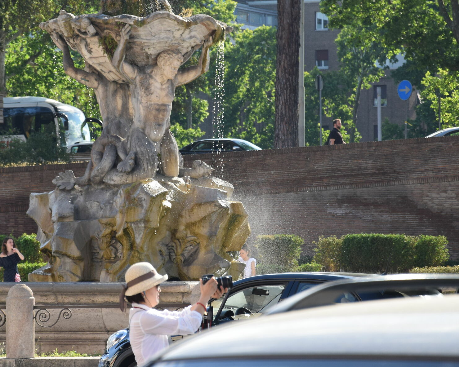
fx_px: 3257
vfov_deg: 6.5
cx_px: 149
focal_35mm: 240
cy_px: 123
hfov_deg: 8.1
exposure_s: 1/250
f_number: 8
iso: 400
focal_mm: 105
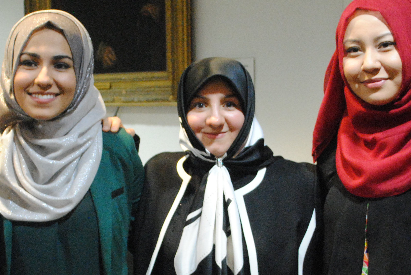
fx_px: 995
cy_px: 195
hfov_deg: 23.3
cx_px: 194
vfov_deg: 15.7
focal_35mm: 87
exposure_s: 1/30
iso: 1400
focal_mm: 24
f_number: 4
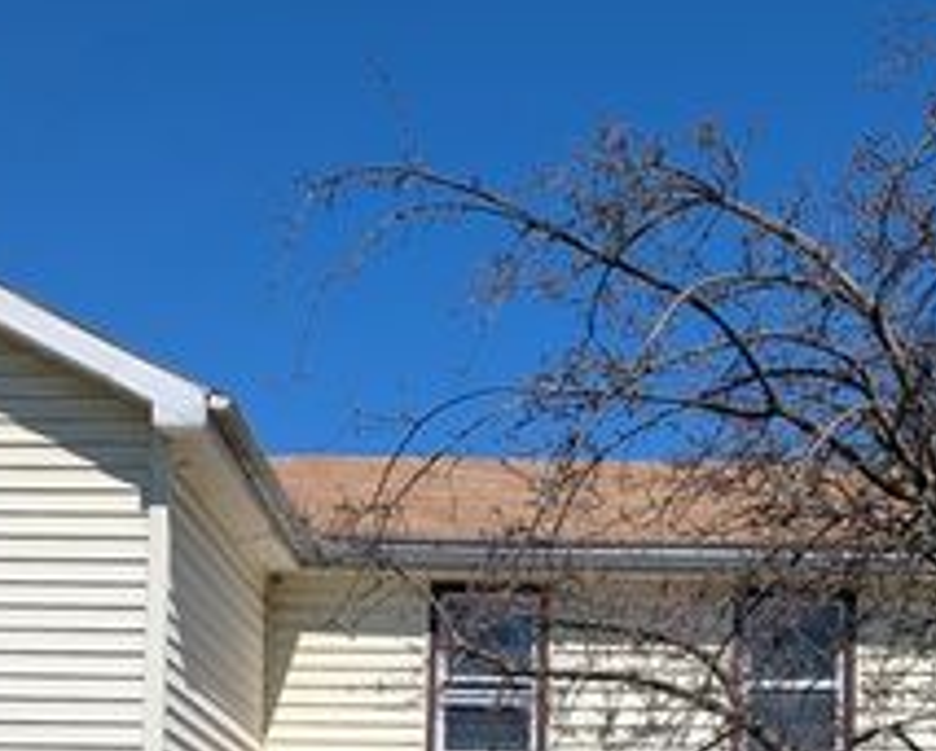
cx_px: 475
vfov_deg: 19.3
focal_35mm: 73
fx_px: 2025
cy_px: 988
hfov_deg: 26.0
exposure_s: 1/1603
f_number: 1.68
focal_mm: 6.9
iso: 20
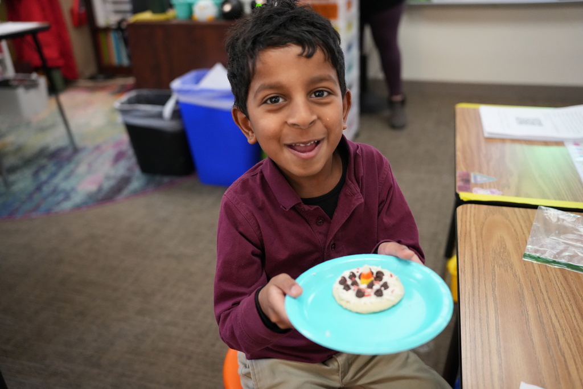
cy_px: 194
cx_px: 292
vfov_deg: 39.2
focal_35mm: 34
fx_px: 546
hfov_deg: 56.2
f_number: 2.8
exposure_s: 1/160
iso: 5000
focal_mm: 33.7
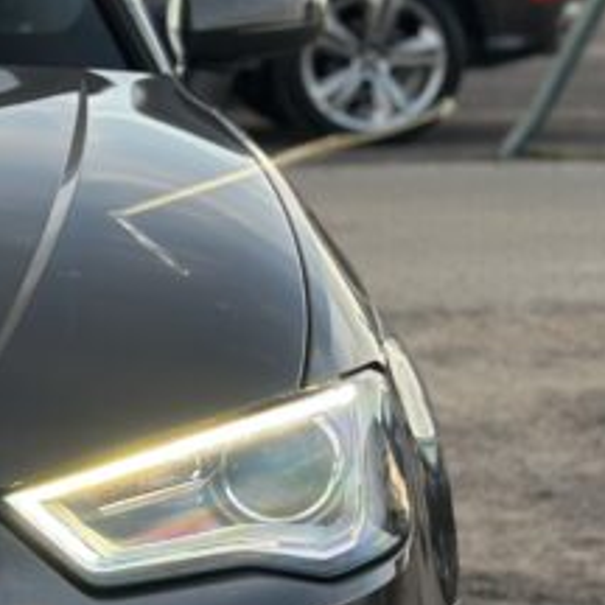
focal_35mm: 201
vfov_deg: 8.7
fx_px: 3974
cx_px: -591
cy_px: 440
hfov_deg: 8.3
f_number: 1.78
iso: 80
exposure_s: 1/247
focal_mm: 6.86
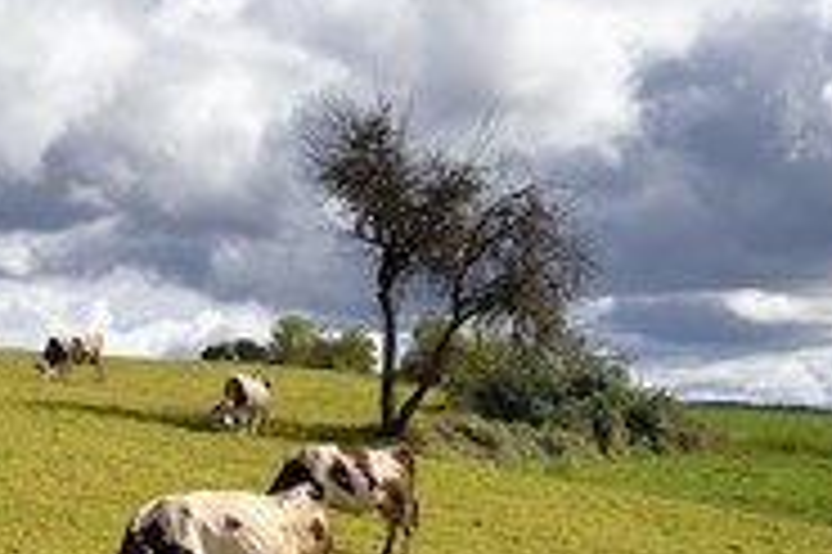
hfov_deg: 17.1
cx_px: 45
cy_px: 360
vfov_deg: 11.6
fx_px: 2725
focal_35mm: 118
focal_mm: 52
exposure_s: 1/250
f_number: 14
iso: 200
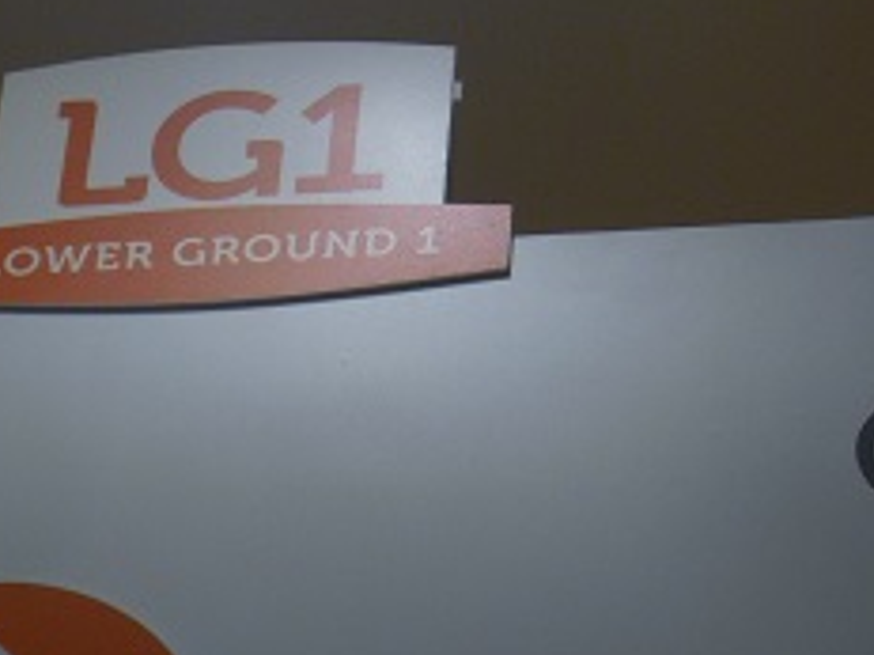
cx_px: 851
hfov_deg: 12.2
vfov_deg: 9.2
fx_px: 4063
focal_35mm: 161
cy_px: 621
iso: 125
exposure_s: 1/40
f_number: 3.9
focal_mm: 10.3
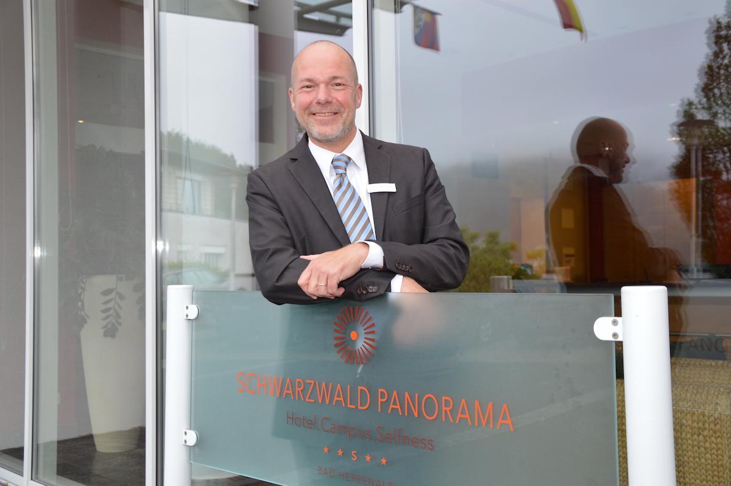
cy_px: 243
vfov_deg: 34.2
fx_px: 791
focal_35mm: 39
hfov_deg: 49.6
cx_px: 366
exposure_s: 1/80
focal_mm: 26
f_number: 4.5
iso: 400
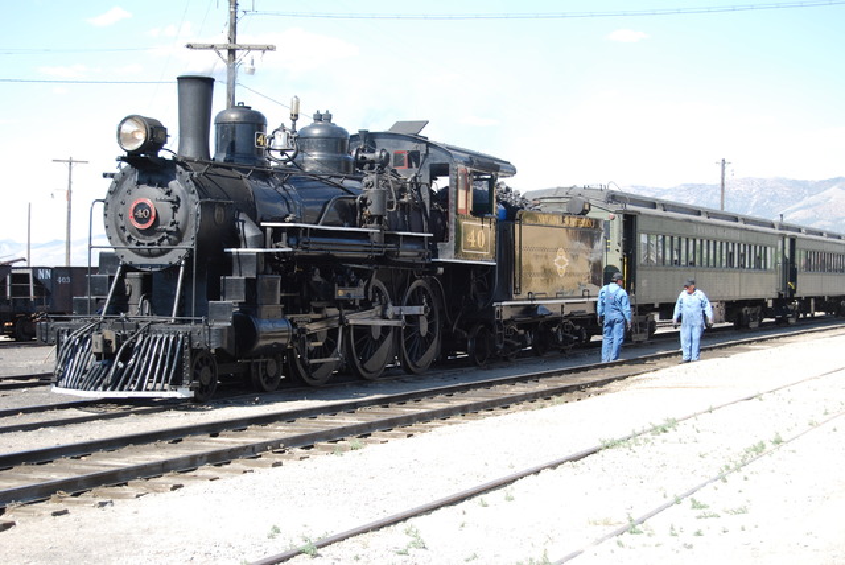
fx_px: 1586
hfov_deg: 29.8
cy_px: 282
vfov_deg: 20.2
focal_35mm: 68
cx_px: 422
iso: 100
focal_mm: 45
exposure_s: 1/125
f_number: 5.6
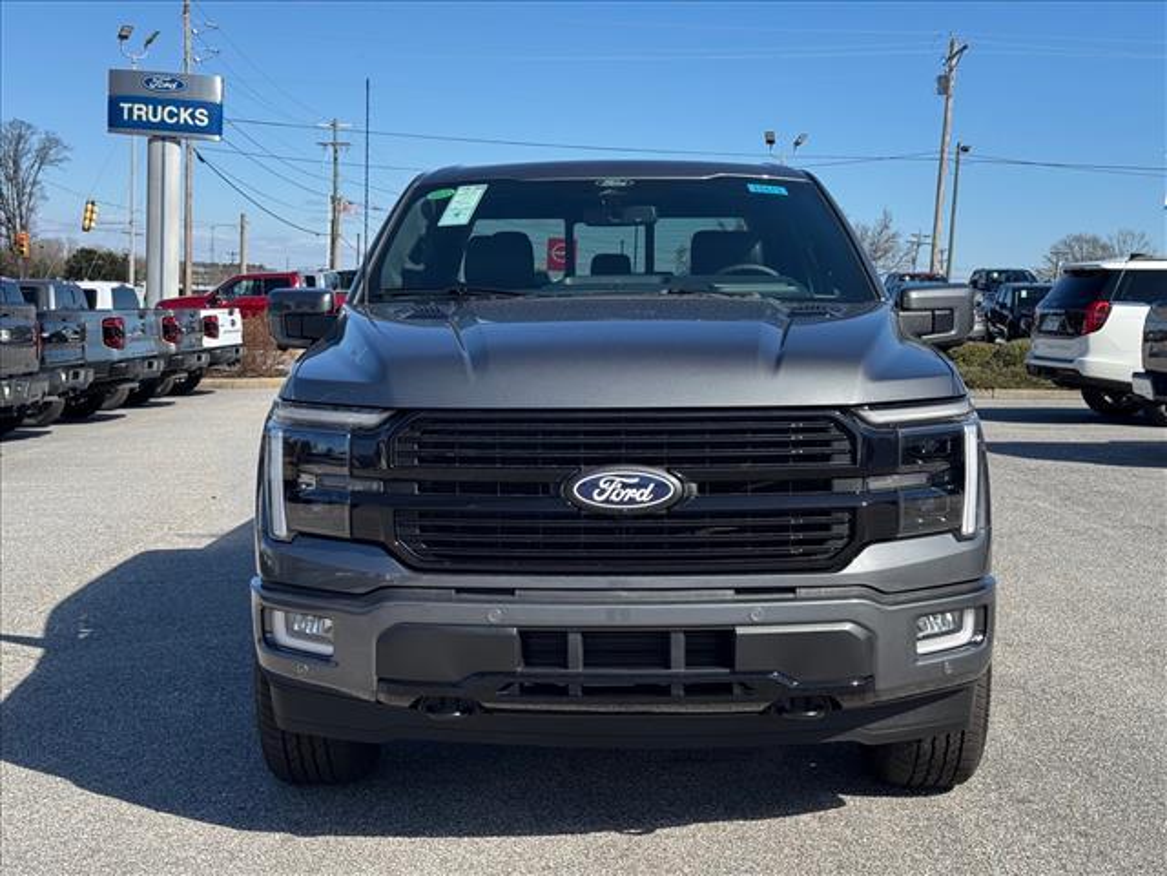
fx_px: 1618
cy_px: 438
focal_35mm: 48
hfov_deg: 39.7
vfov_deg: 30.3
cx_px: 584
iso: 64
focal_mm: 6.76
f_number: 1.78
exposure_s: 1/3817
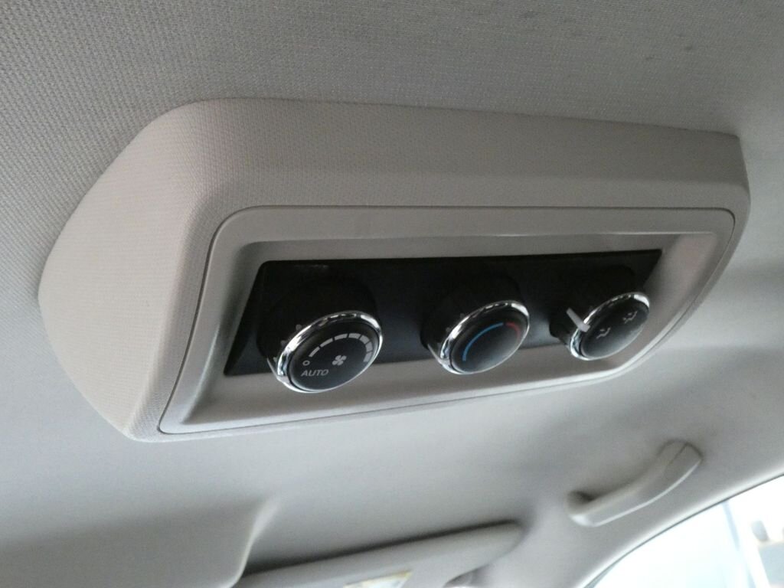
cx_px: 392
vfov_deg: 36.8
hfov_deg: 47.9
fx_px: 883
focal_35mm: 39
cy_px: 294
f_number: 5.6
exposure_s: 1/20
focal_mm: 7.1
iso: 1600
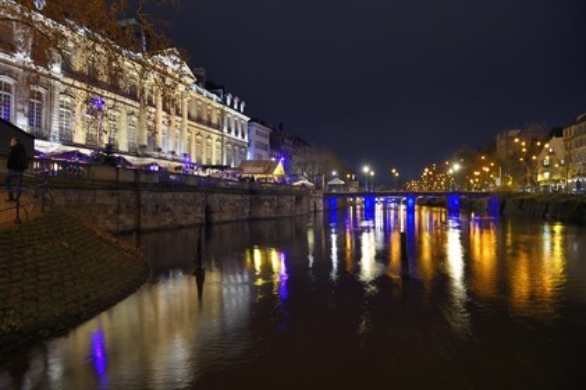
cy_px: 195
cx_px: 293
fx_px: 390
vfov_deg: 53.1
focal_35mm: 24
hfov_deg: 73.8
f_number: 6.3
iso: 200
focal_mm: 24
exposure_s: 3
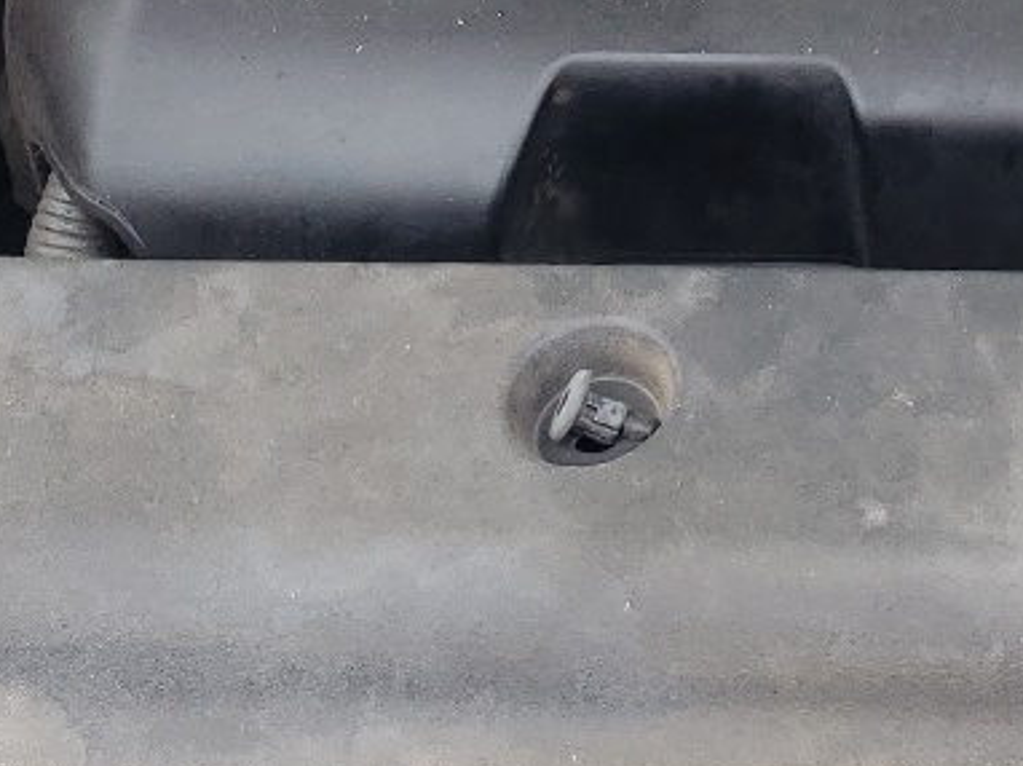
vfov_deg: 12.2
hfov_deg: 16.8
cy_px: -696
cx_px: 1395
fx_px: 3219
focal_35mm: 109
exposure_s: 1/179
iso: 50
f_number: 1.5
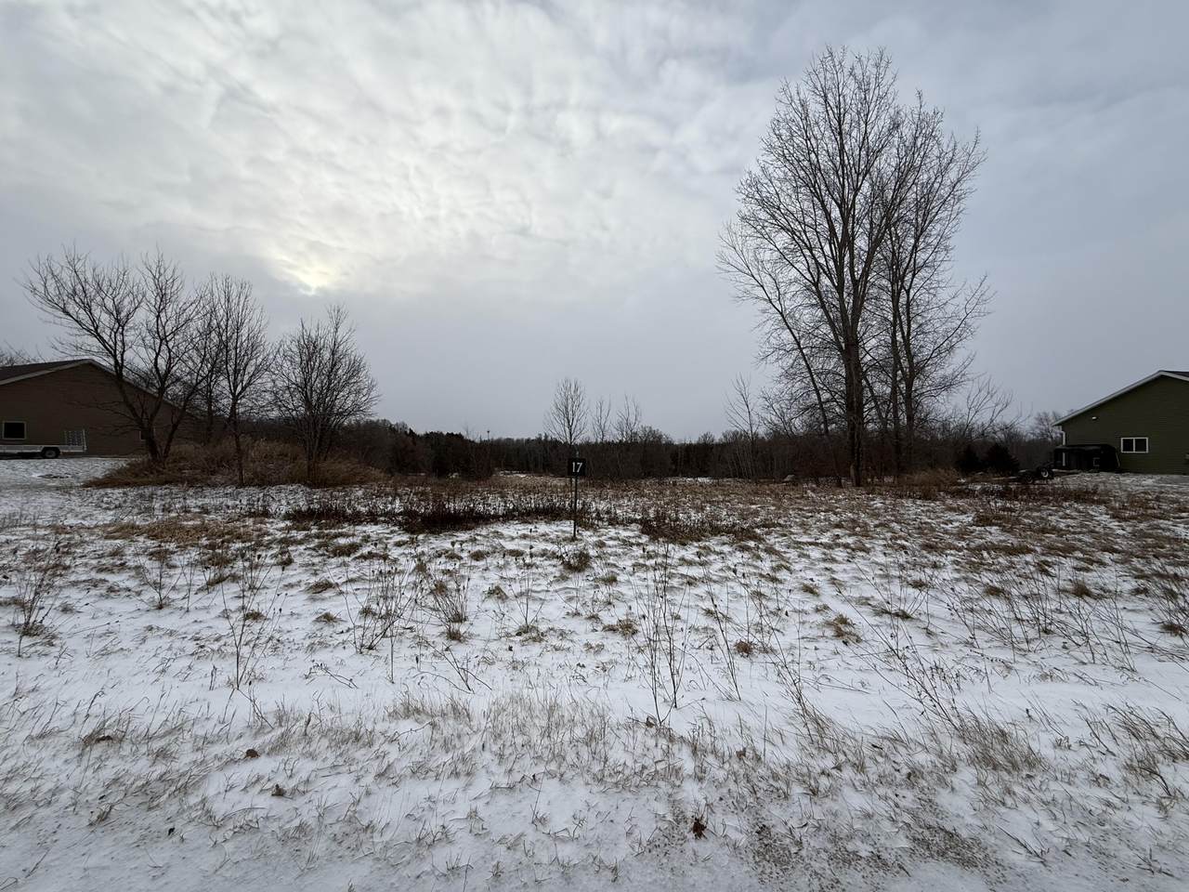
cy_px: 446
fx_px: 481
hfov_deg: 102.1
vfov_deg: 85.7
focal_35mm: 14
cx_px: 594
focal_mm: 2.22
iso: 50
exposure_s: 1/1572
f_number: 2.2
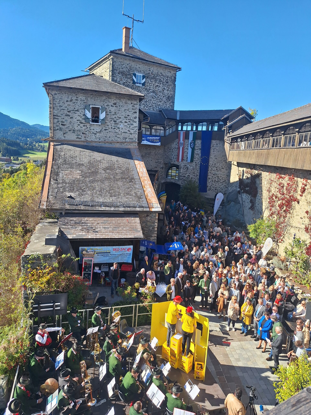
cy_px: 208
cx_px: 156
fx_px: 276
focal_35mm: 23
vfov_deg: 73.9
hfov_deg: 58.9
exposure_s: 1/1456
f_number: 1.8
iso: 40
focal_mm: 5.54
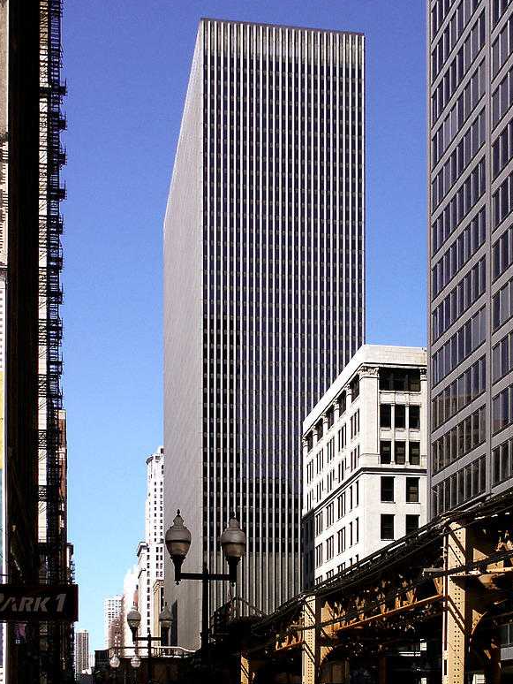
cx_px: 266
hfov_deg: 29.1
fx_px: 987
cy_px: 362
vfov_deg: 38.2
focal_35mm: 50
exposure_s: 1/250
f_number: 8
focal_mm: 9.07
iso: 64
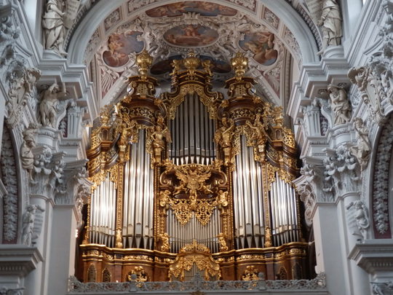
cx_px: 196
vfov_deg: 22.3
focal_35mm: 66
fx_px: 749
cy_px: 148
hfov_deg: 29.4
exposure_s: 1/20
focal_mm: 11.9
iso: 400
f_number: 4.4
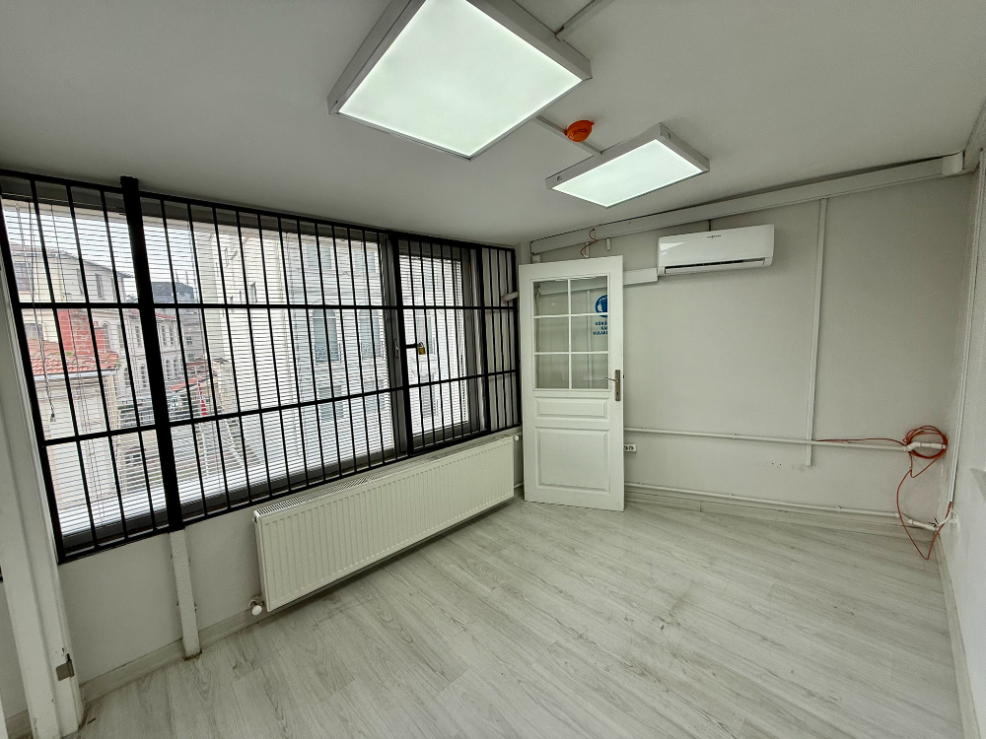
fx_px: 399
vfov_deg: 85.7
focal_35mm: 14
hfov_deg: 102.1
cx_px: 493
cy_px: 370
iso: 50
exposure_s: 1/316
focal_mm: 2.22
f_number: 2.2
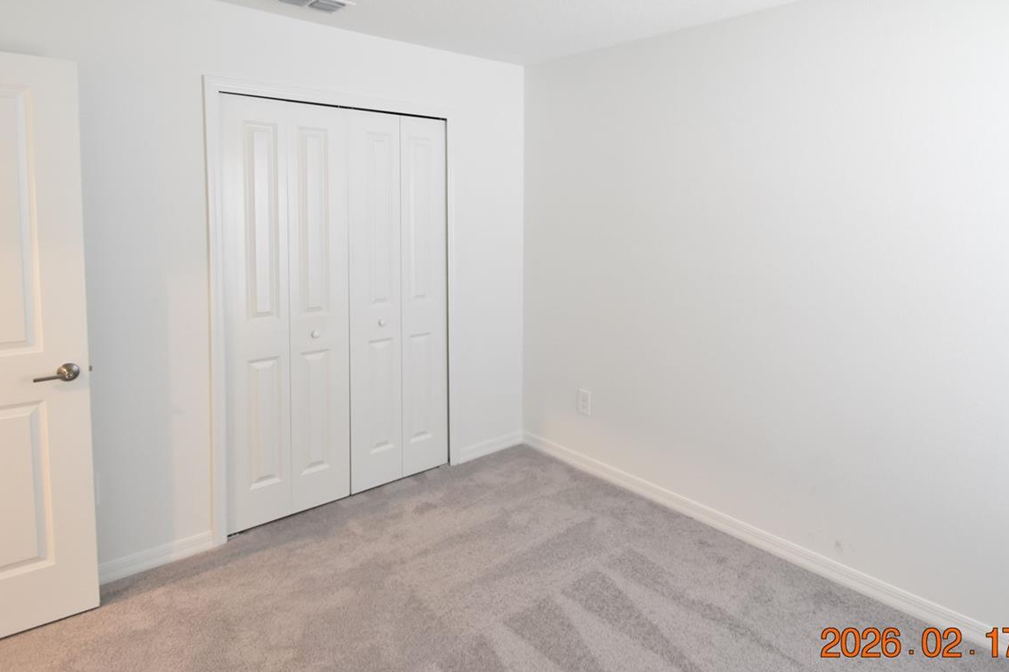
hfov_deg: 80.9
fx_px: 588
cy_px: 243
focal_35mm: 21
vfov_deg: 58.5
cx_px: 561
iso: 800
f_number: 3.5
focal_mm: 10
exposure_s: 1/30
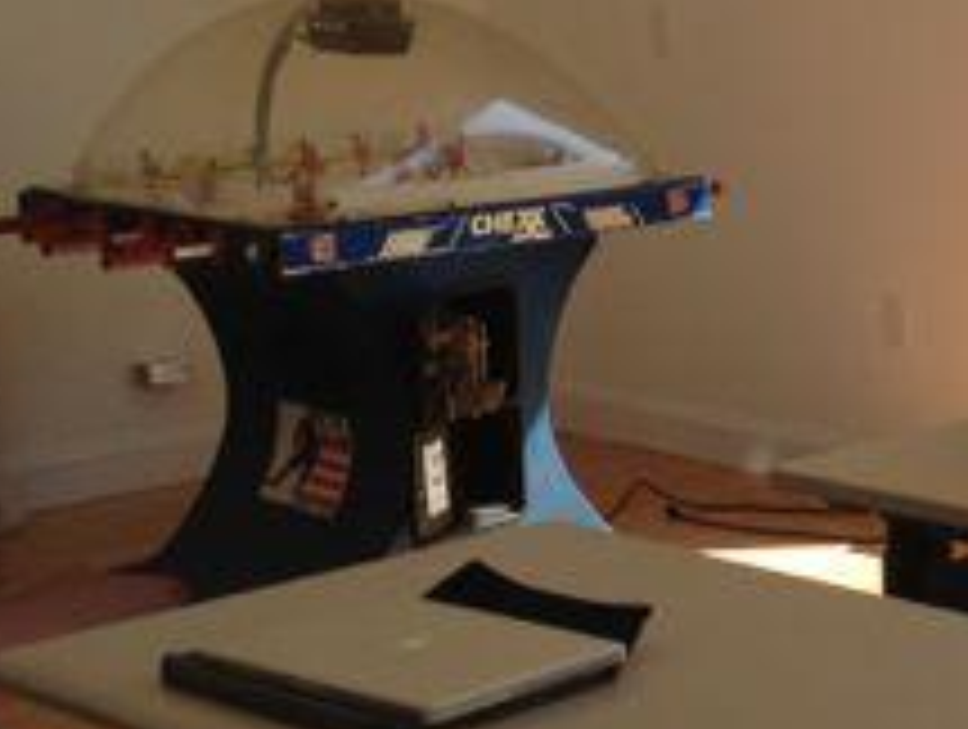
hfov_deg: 18.1
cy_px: 454
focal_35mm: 104
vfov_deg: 14.3
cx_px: 1117
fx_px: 2913
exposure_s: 1/383
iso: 64
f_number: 2.4
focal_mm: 4.28
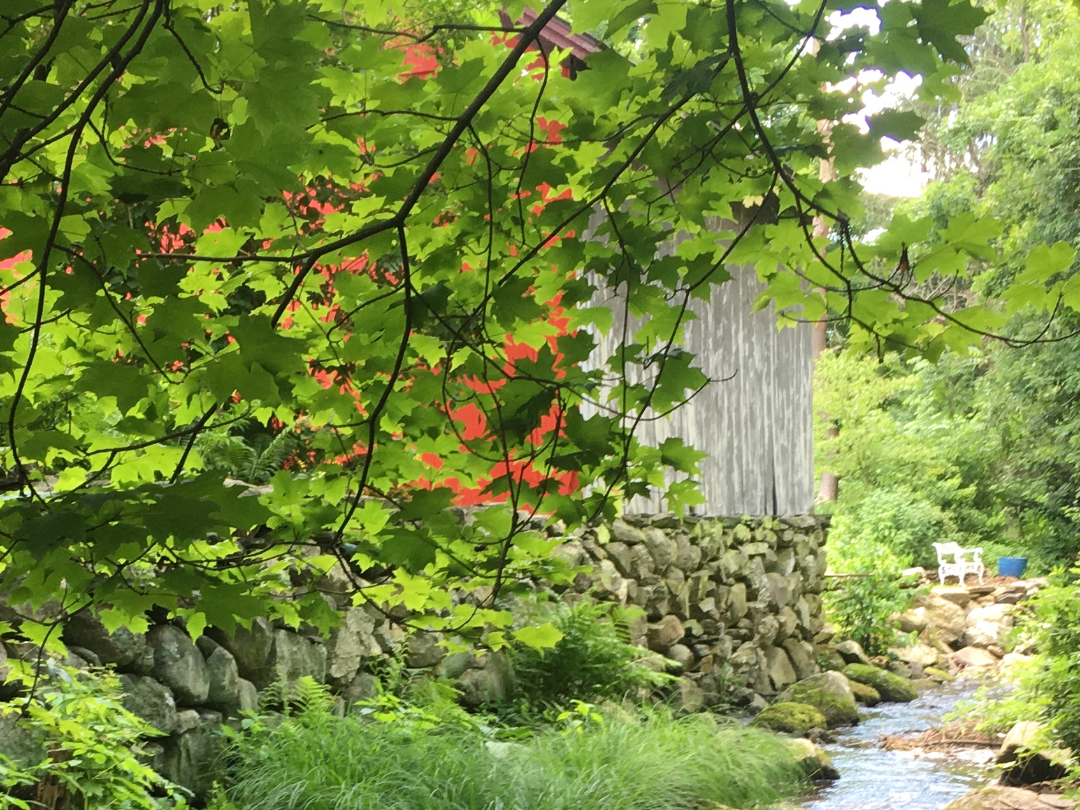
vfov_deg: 20.8
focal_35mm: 69
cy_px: 749
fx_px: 2153
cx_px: 389
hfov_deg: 28.0
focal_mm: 4.15
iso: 32
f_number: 2.2
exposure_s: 1/60
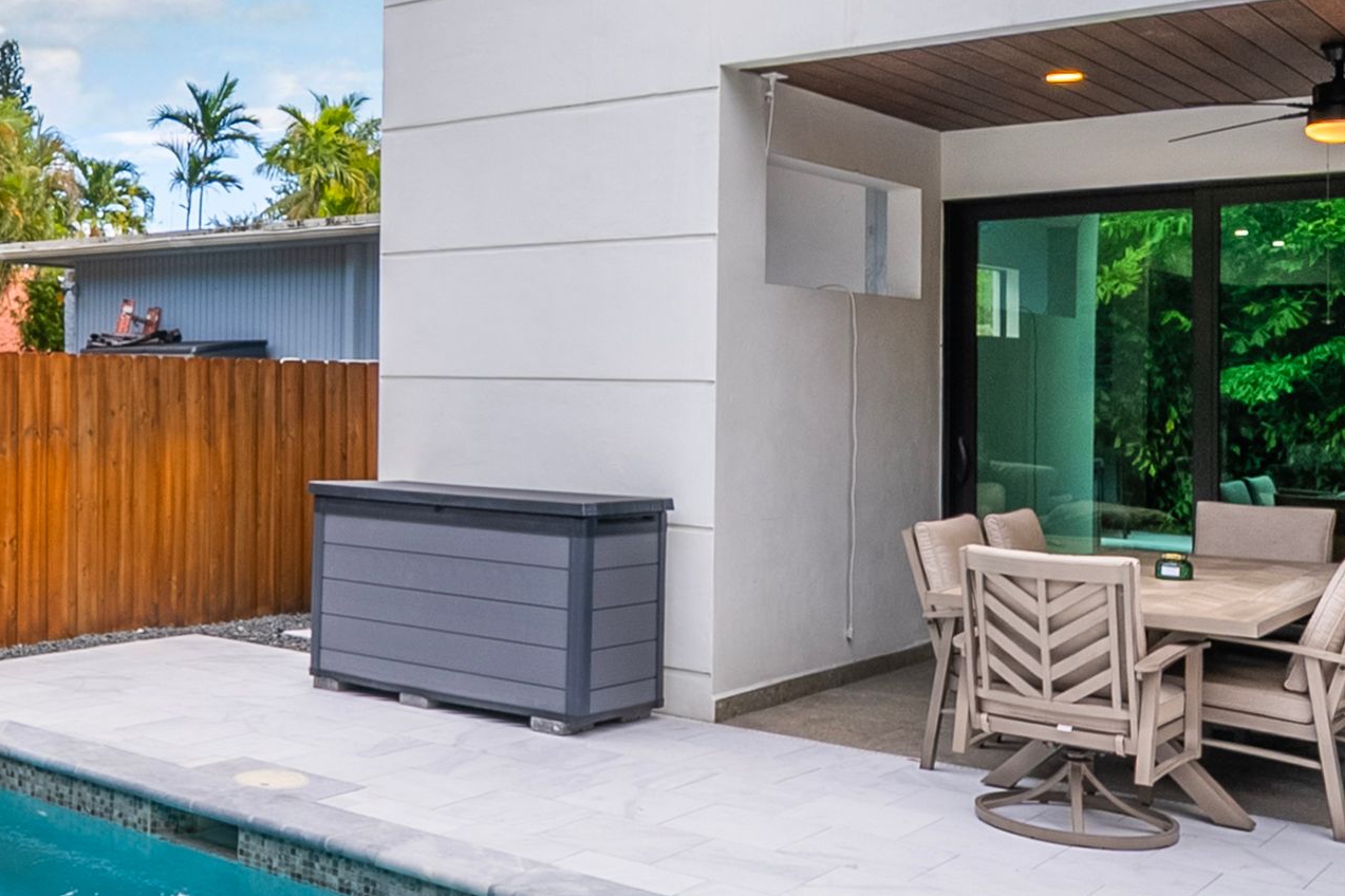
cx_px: 226
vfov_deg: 33.3
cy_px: 511
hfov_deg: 45.4
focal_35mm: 40
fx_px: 1494
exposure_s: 1/100
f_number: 8
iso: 100
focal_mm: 12
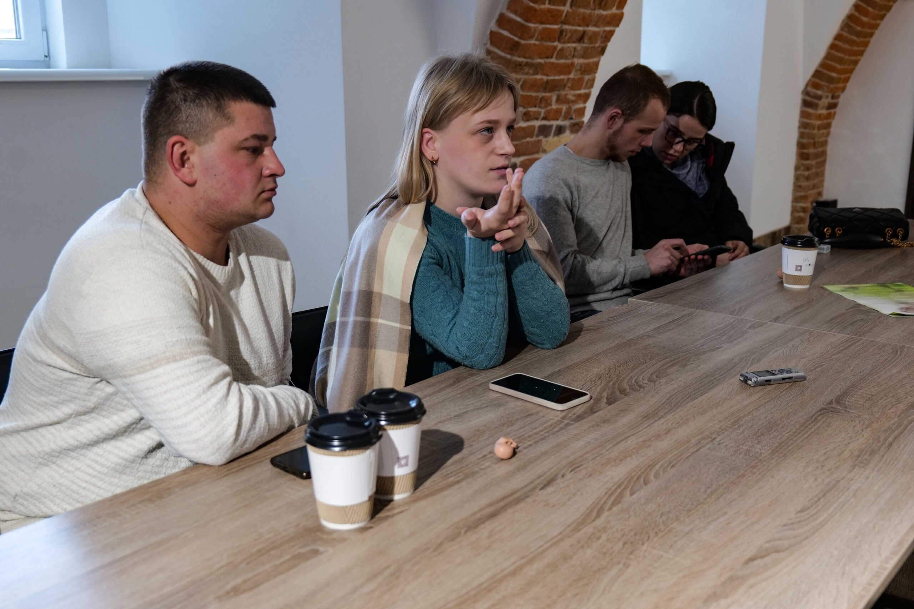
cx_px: 457
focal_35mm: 37
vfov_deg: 35.9
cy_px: 304
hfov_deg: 51.9
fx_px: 939
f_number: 4.6
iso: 1250
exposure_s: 1/60
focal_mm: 37
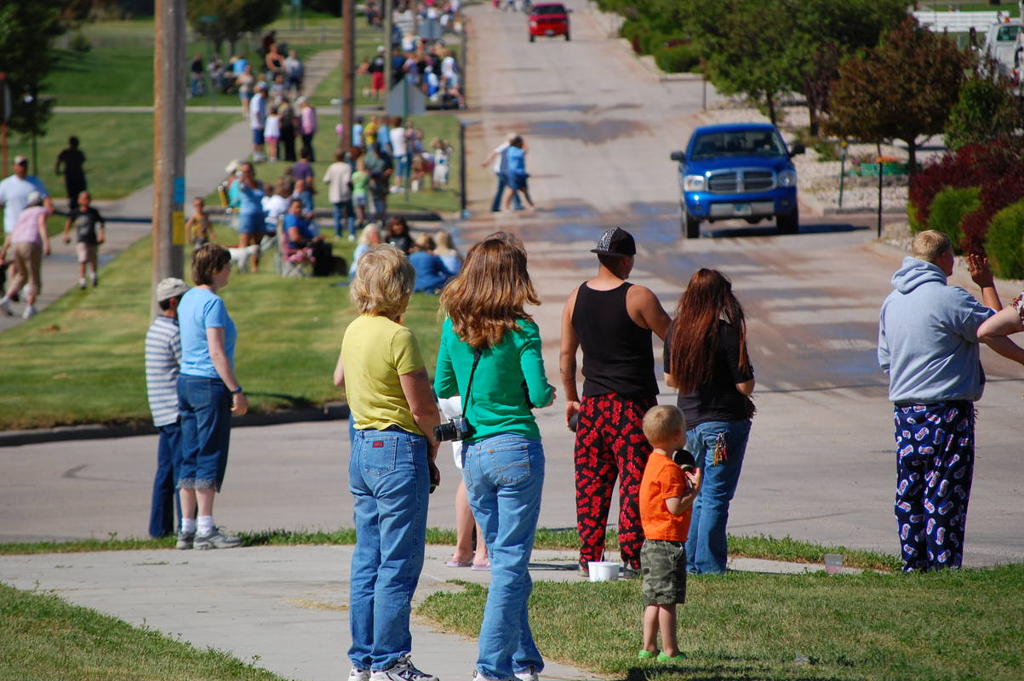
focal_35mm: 300
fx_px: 8526
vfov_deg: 4.6
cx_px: 512
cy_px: 340
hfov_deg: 6.9
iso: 200
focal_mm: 200
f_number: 6.3
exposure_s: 1/1000
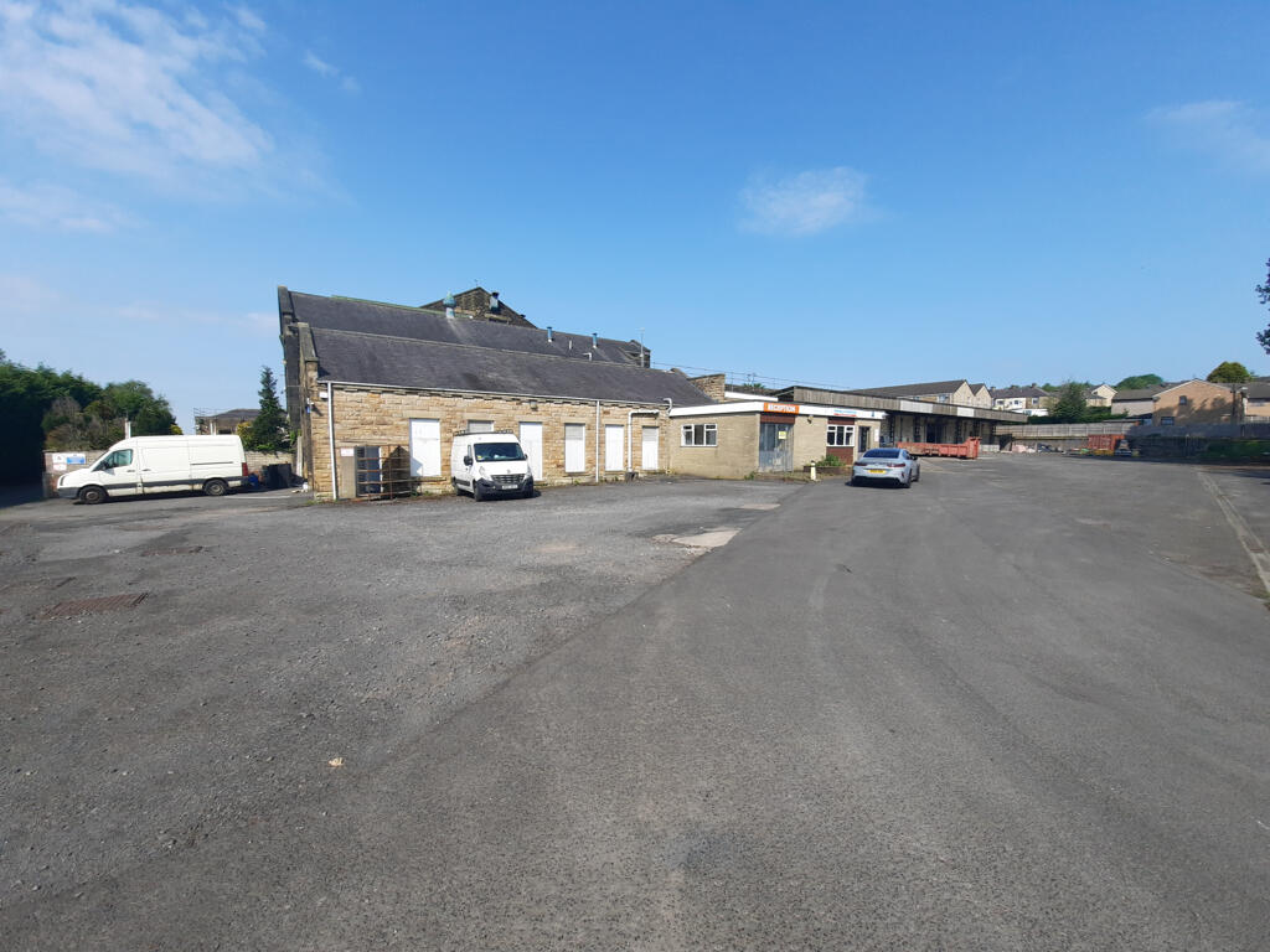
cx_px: 635
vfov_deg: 89.9
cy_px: 476
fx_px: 477
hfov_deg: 106.2
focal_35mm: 13
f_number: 2.2
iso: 40
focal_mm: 1.7
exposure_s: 1/1203
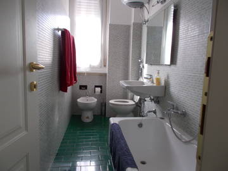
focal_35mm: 26
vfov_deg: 53.1
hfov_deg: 67.3
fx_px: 171
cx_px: 114
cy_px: 86
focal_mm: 4.6
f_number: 3.2
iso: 140
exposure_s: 1/25
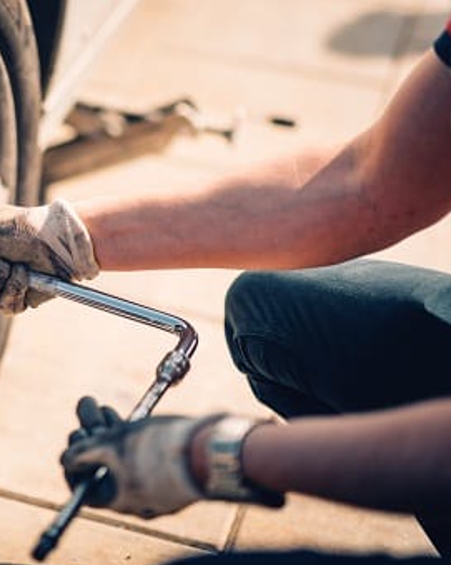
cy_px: 252
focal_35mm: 83
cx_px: 5
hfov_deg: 18.1
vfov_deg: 23.0
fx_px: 1385
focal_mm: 50
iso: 100
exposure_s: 1/4000
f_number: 1.4
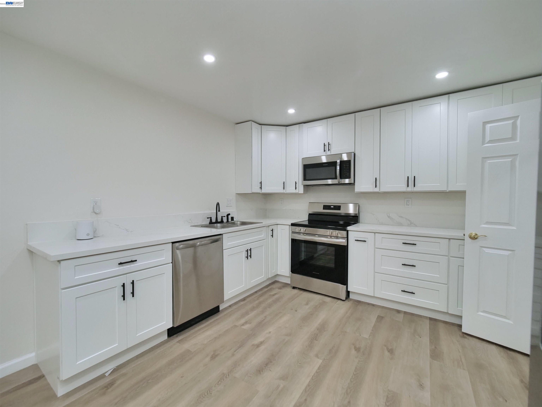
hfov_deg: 102.1
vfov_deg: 85.7
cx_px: 271
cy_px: 204
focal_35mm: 14
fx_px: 219
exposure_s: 1/160
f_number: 4.5
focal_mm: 7
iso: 800
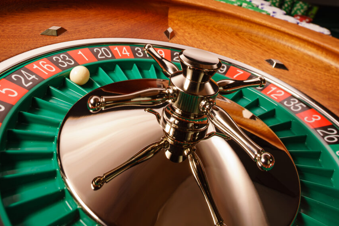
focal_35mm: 29
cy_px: 129
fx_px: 273
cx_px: 136
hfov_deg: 63.1
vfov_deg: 44.9
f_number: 16
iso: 50
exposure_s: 2.5
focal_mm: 24
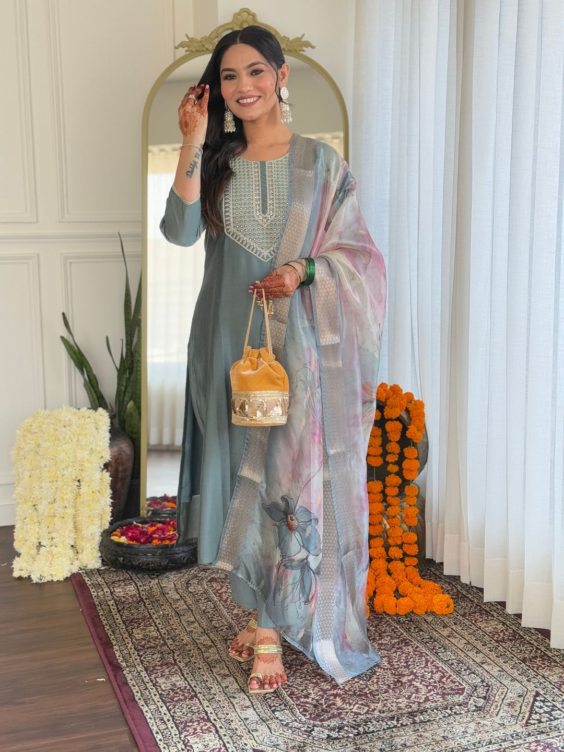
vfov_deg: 39.7
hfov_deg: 30.3
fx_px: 1043
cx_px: 282
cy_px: 376
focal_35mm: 48
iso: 160
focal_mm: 6.76
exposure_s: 1/104
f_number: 1.78
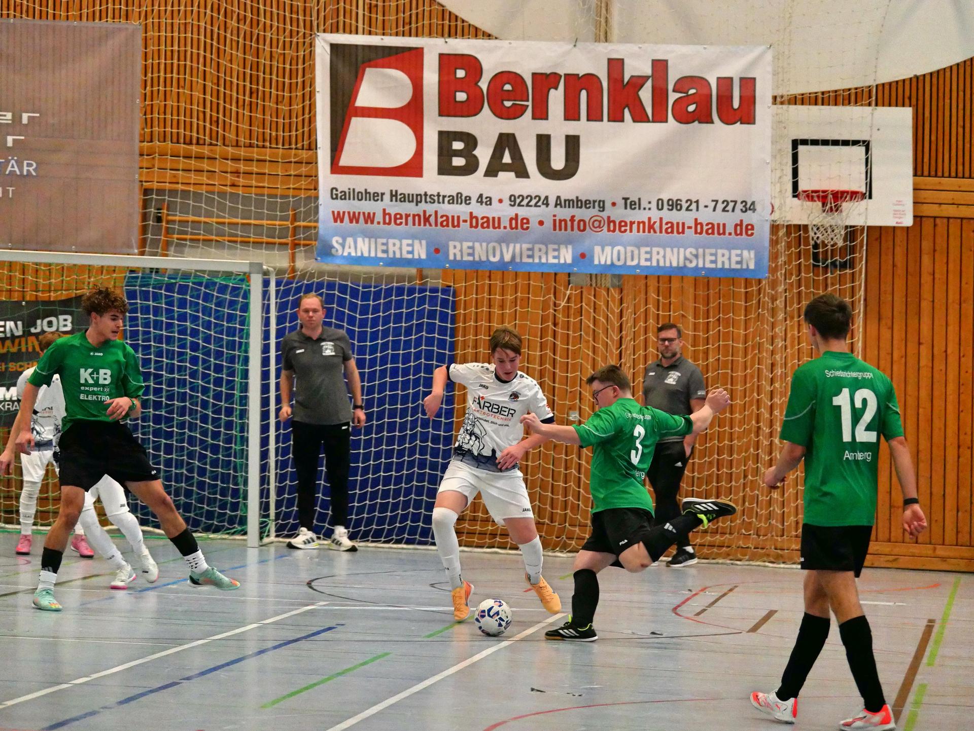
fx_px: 5630
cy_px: 366
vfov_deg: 7.4
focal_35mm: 200
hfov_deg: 9.9
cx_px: 487
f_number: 4
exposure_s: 1/500
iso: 3200
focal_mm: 100
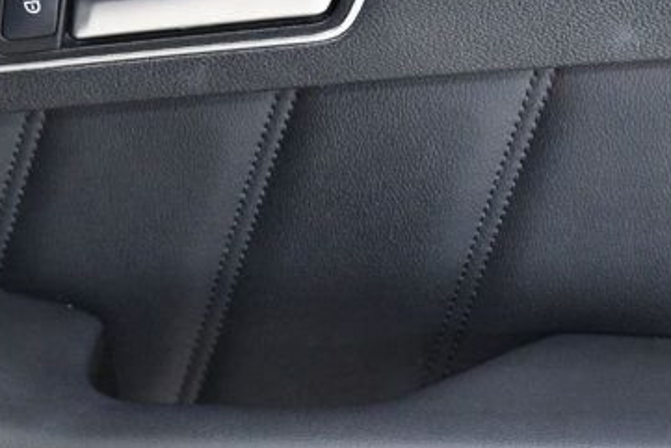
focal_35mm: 238
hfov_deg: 8.6
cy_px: 167
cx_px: 338
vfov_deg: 5.8
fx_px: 4438
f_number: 4.8
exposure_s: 1/100
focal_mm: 56
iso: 2500
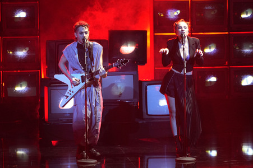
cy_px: 84
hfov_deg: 6.9
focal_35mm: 300
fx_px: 2107
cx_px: 126
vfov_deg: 4.6
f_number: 5.6
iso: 2500
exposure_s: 1/125
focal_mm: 200
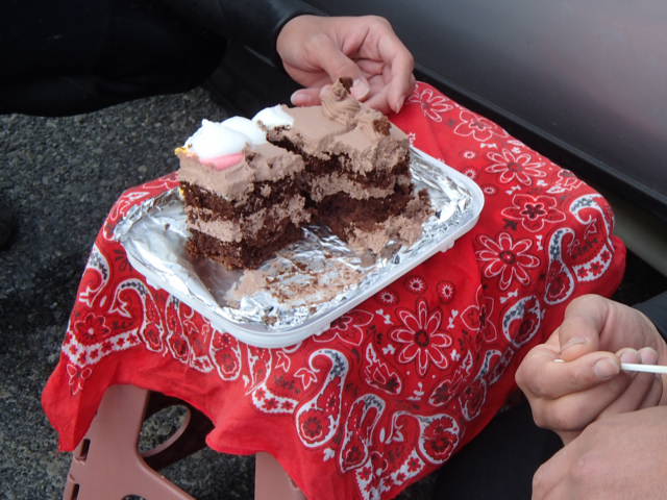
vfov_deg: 21.6
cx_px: 334
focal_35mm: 68
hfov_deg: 28.6
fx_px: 1310
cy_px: 250
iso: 200
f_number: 5.5
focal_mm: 12.26
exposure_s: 1/125
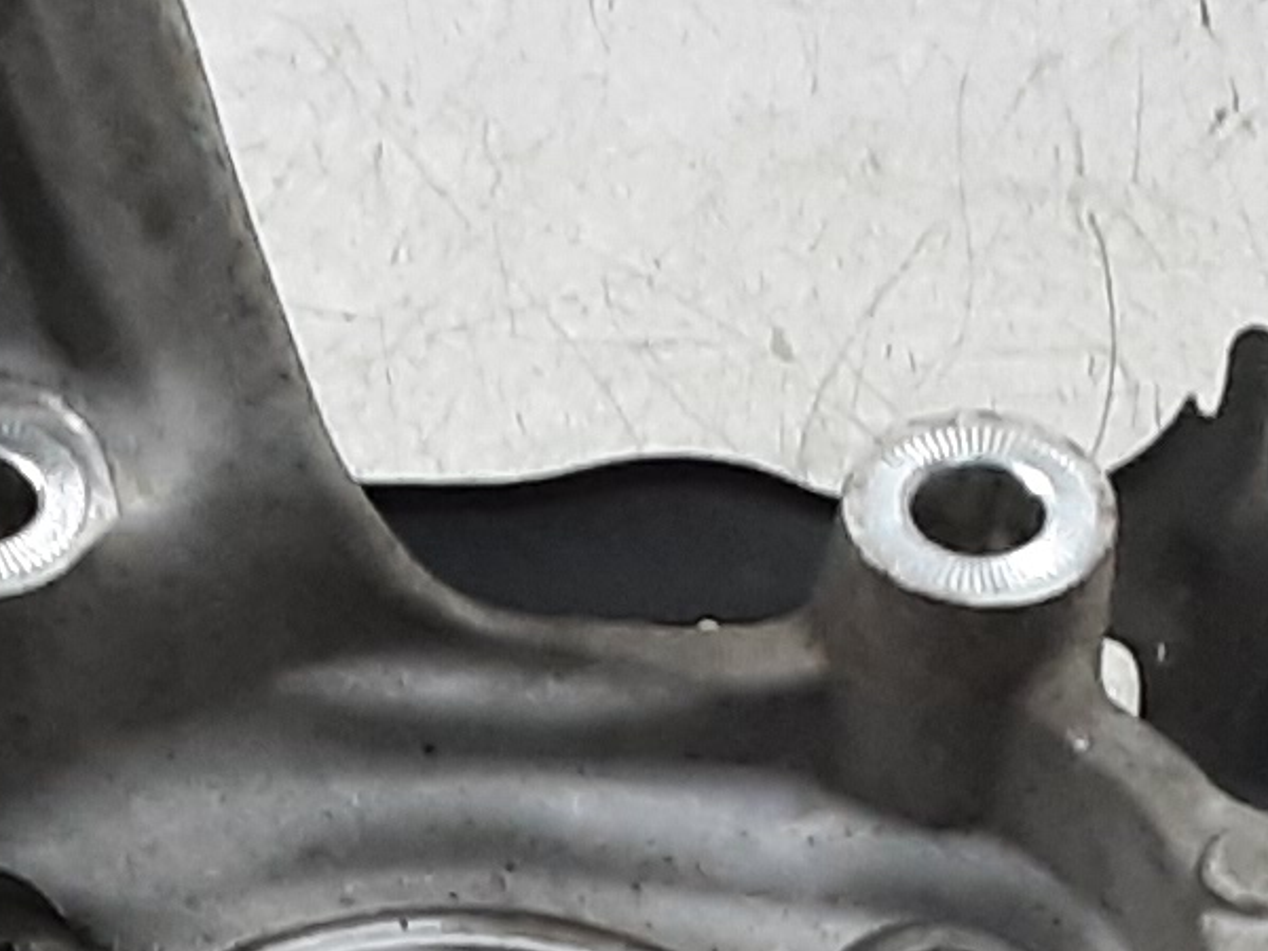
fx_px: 5385
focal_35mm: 147
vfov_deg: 9.8
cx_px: 36
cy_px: 1433
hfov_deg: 13.3
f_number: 1.9
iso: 125
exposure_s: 1/50
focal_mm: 2.91
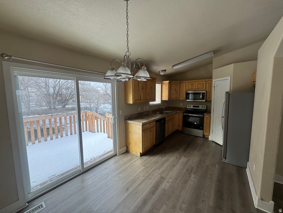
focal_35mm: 14
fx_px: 114
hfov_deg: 102.1
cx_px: 142
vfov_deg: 85.7
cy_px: 106
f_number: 2.2
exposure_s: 1/100
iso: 40
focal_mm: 2.22
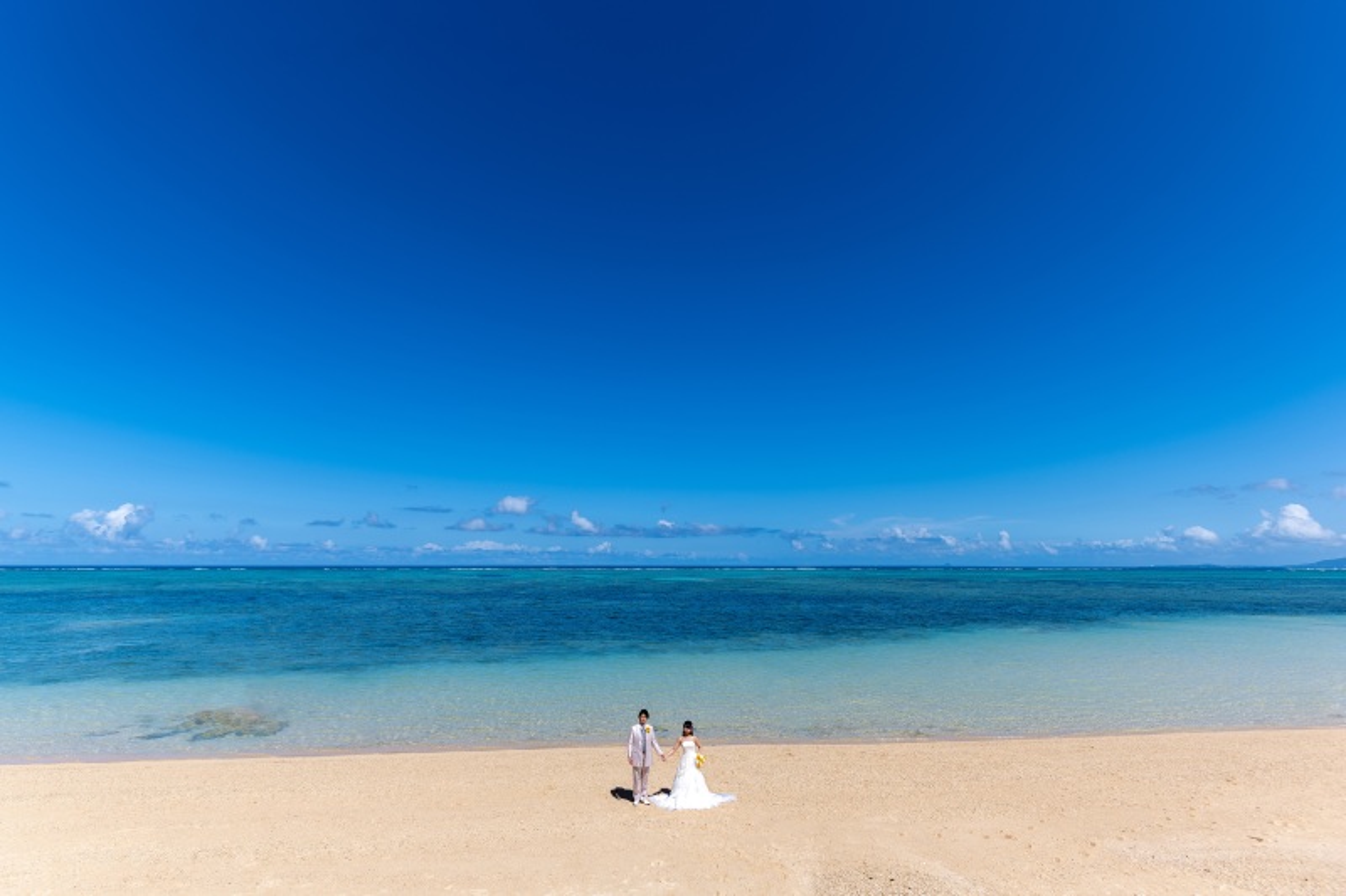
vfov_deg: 70.4
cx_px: 673
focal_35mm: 17
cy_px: 448
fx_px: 635
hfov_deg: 93.3
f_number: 5.6
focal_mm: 17
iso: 31
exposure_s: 1/400
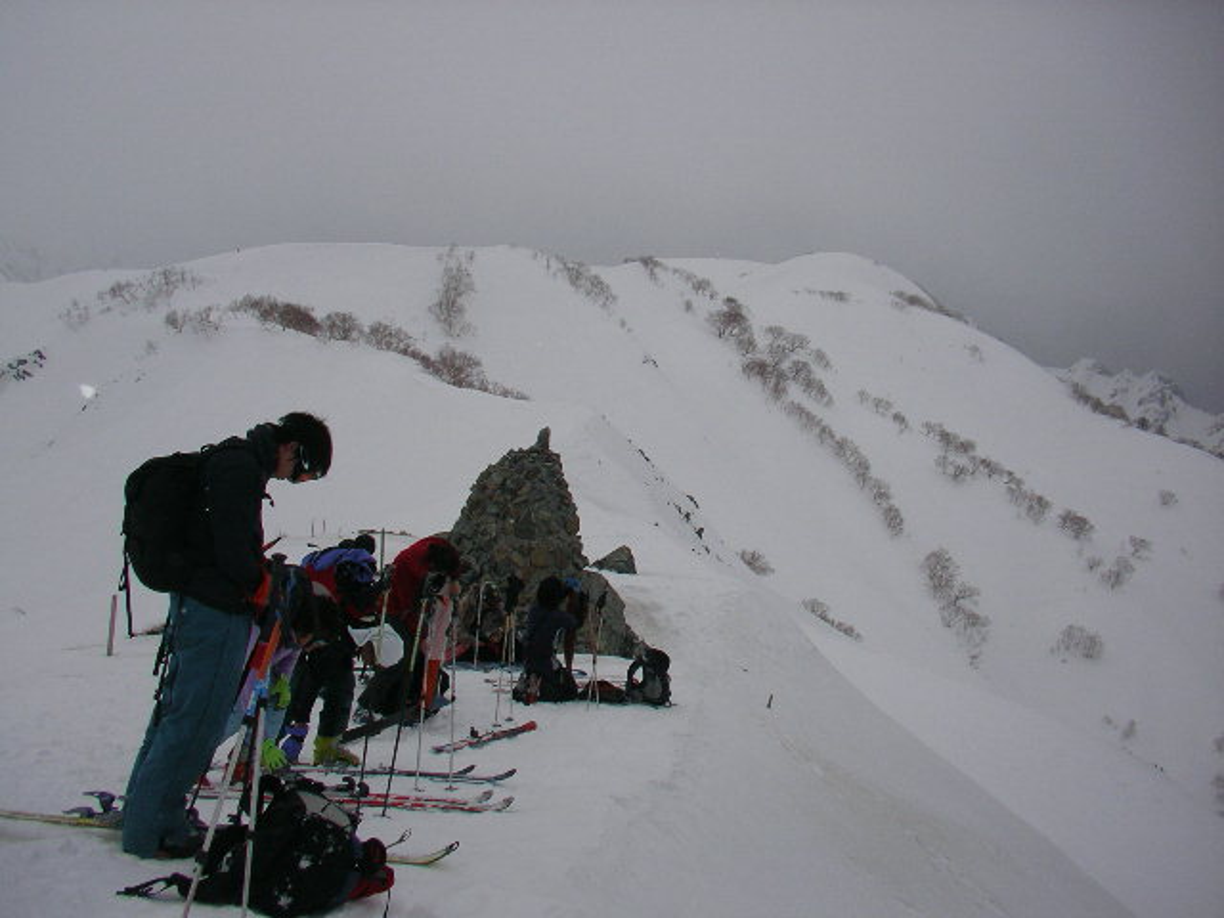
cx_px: 612
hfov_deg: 50.1
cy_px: 459
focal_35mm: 37
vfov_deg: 38.7
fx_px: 1308
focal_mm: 5.7
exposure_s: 1/2000
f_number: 6.9
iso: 64
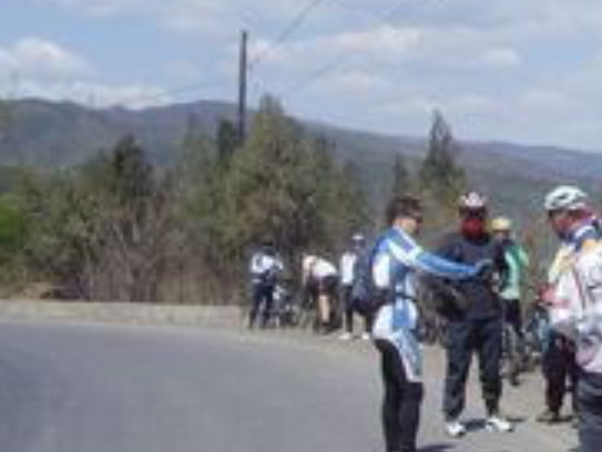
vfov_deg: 17.2
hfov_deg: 21.6
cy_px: 239
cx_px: 662
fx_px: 1497
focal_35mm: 86
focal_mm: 6.6
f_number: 6.3
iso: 80
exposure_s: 1/350
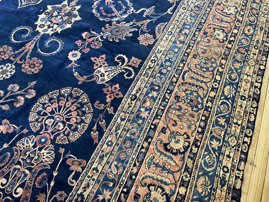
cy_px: 101
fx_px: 194
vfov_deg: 54.9
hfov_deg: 69.4
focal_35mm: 25
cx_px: 134
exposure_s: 1/60
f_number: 1.6
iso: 400
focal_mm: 5.1
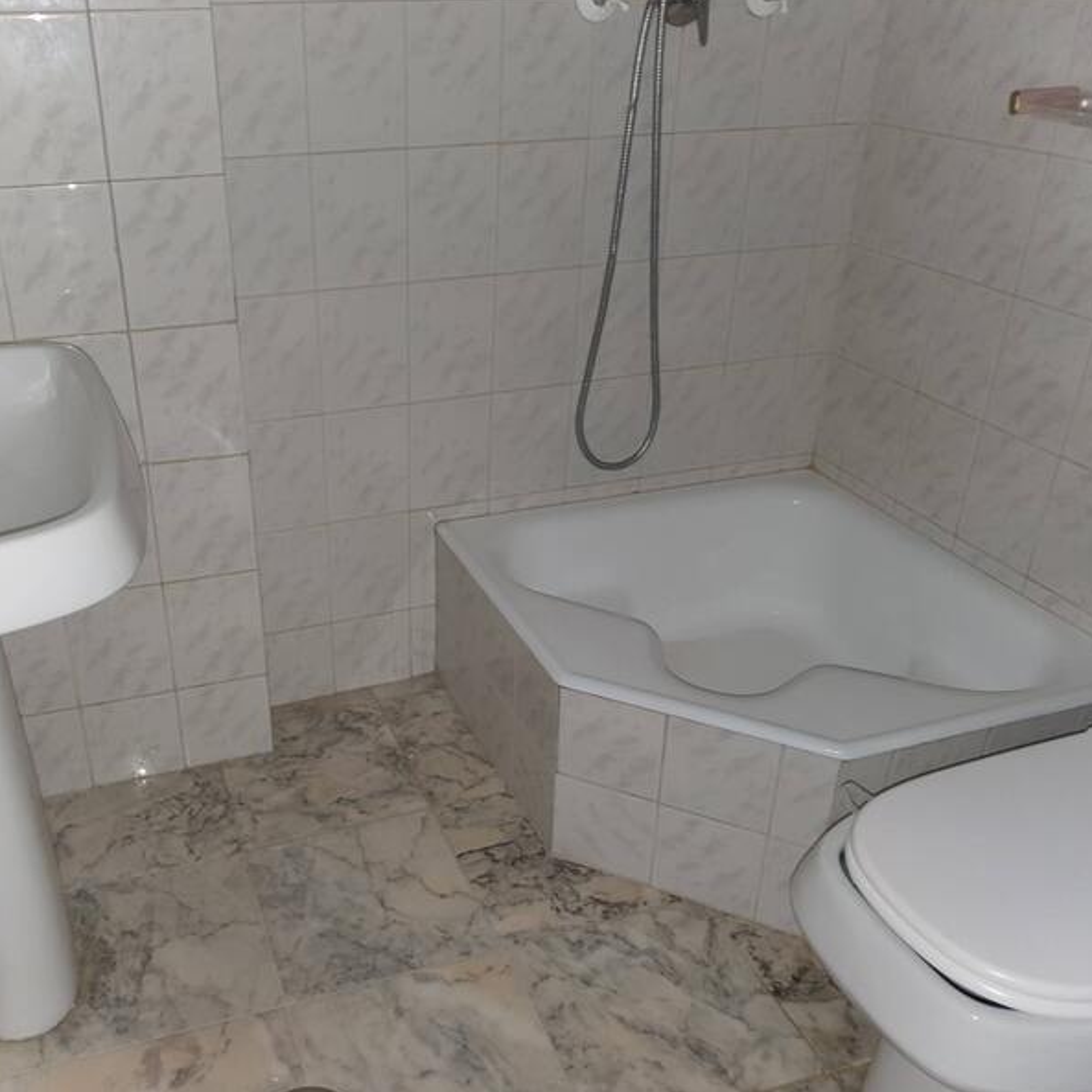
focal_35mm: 31
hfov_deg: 52.3
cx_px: 455
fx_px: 1106
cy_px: 545
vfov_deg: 52.5
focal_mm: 4.32
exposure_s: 1/31
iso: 80
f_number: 1.5
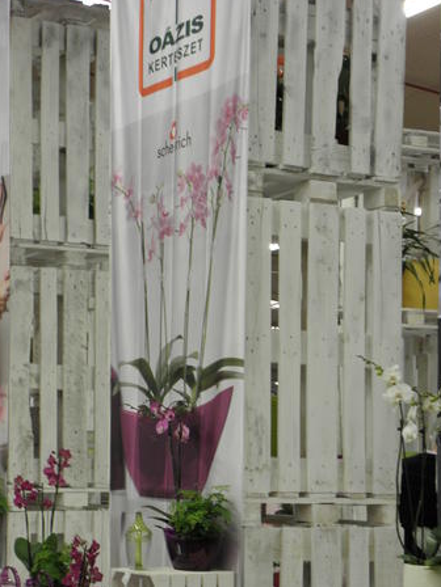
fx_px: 1529
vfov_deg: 21.7
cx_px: 164
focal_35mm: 90
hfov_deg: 16.4
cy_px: 406
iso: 125
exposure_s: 1/15
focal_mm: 11.39
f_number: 3.7
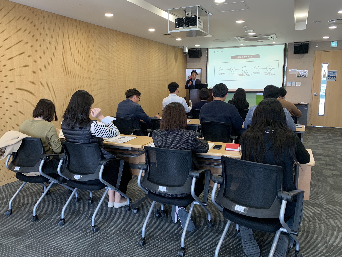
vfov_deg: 49.7
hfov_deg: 63.4
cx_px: 167
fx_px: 277
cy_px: 122
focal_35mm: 28
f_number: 1.8
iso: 125
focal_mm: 4.25
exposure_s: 1/60
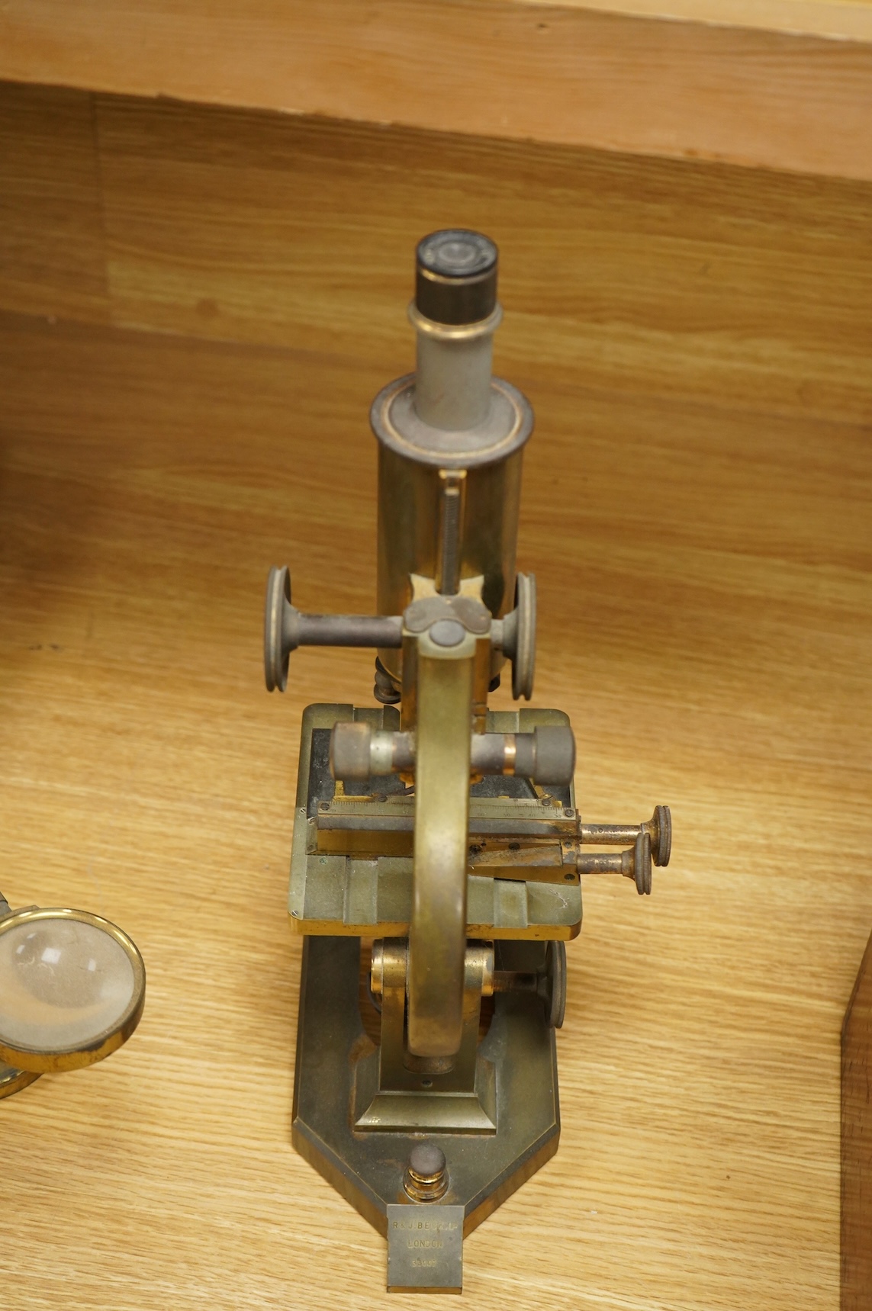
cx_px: 436
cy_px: 656
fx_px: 1747
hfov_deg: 28.0
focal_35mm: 48
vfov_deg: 41.1
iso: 4000
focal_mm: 48
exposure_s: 1/200
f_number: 5.6
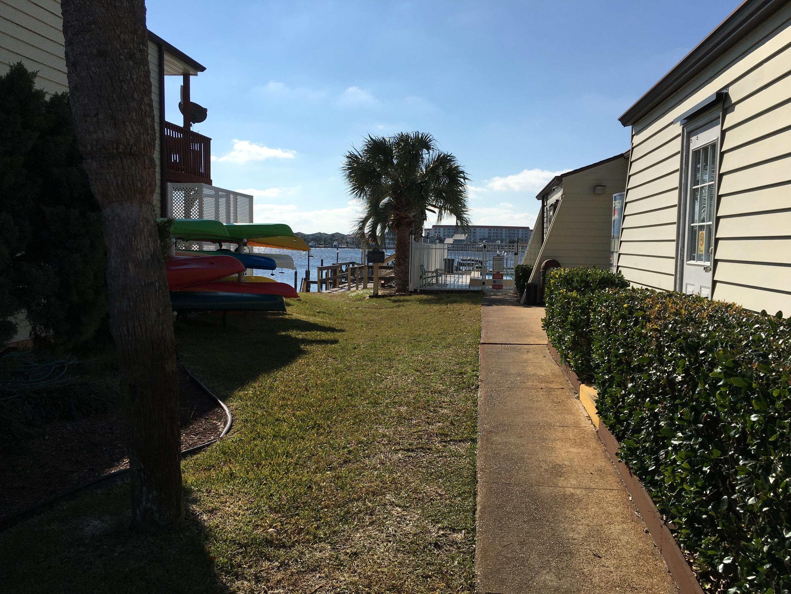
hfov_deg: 61.7
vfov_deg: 48.2
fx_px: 663
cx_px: 396
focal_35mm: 29
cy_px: 297
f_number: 2.2
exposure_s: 1/4049
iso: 25
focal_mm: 4.15
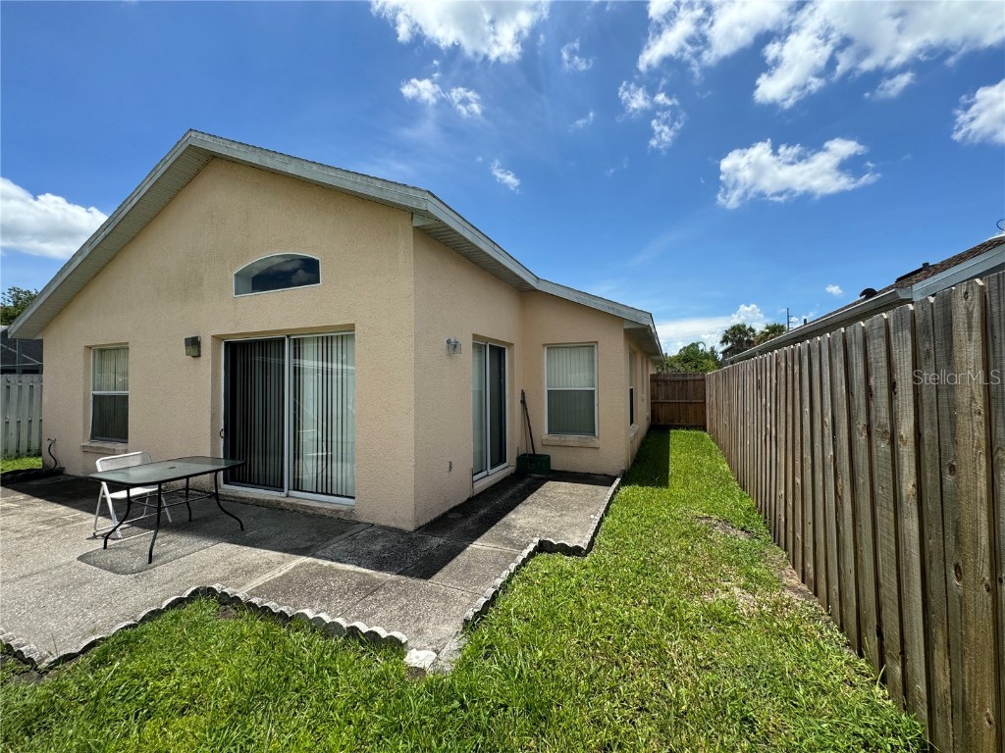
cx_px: 502
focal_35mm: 14
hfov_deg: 102.1
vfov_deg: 85.7
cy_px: 376
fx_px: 406
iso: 50
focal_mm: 2.22
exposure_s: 1/1748
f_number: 2.2
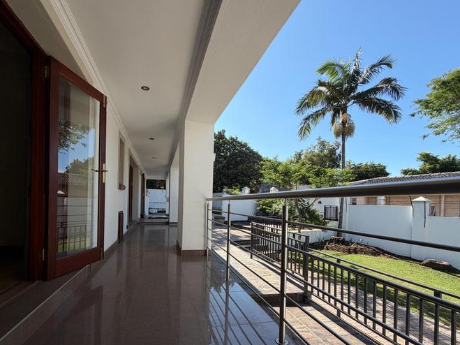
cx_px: 208
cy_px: 204
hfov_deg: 90.8
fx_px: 226
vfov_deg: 74.0
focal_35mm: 17
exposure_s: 1/770
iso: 25
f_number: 2.2
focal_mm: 2.22
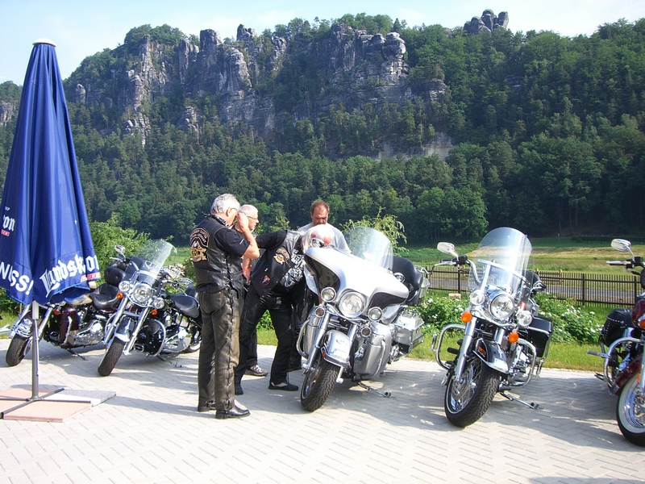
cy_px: 242
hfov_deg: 49.0
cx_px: 322
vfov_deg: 37.7
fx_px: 708
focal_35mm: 38
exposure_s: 1/250
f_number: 4.3
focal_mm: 6.2
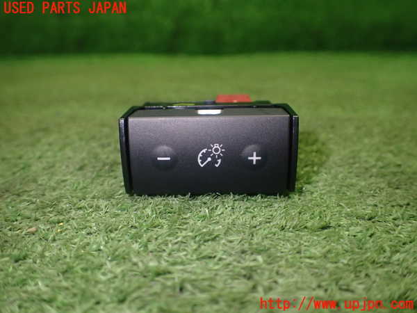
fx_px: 361
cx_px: 208
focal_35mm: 30
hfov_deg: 60.0
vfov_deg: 46.8
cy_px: 156
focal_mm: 5.4
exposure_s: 1/125
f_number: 2.3
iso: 400
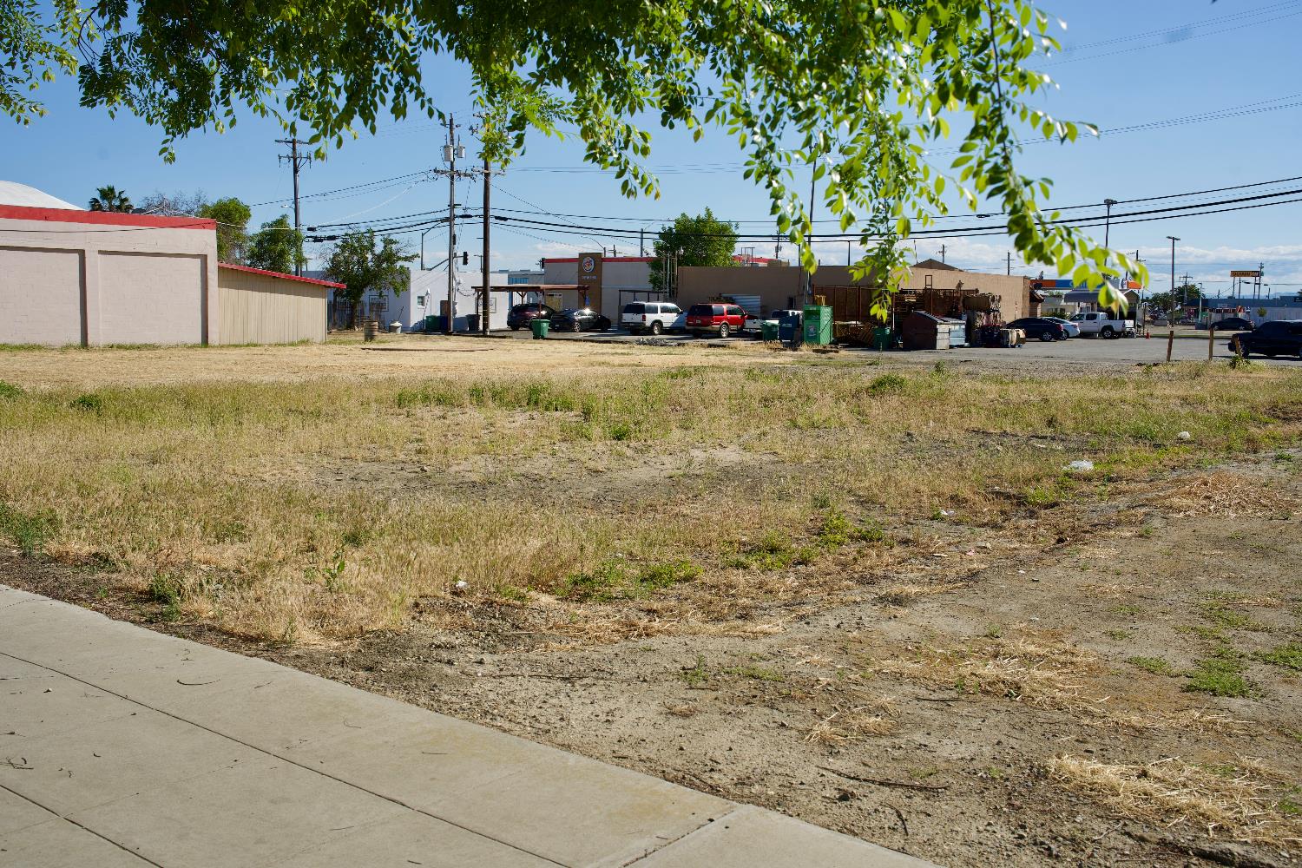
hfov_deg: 54.4
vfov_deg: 37.9
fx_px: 1266
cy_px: 434
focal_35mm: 35
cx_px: 651
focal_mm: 35
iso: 100
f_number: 9
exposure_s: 1/250
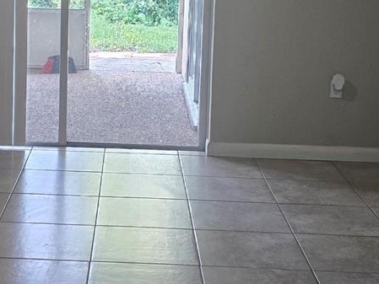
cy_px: 62
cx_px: 83
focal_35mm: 82
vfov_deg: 17.9
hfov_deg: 23.5
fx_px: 898
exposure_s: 1/120
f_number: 1.7
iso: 320
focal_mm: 6.3
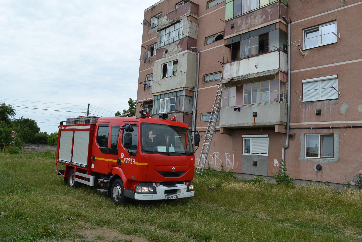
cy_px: 121
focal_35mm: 27
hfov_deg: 67.4
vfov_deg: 47.9
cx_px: 181
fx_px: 271
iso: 100
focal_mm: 18
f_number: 7.1
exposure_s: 1/200
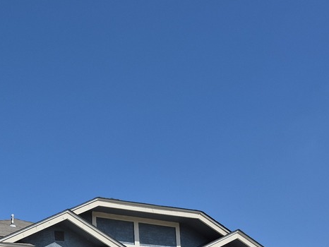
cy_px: 364
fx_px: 675
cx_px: -88
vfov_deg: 18.5
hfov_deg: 24.3
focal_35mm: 71
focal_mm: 5.4
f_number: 1.8
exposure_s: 1/2912
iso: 25
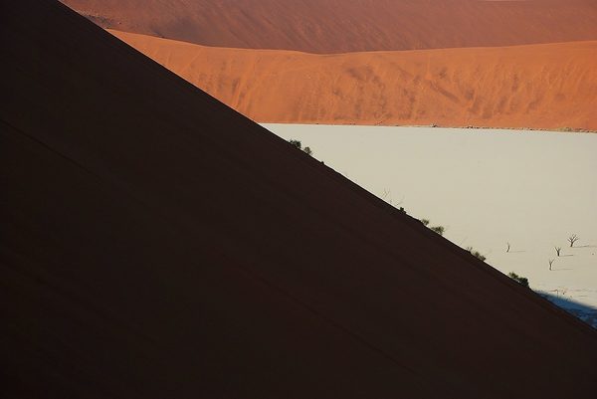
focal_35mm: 105
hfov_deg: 19.4
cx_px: 298
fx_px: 1742
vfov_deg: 13.1
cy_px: 200
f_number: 5.6
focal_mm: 70
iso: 200
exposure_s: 1/800
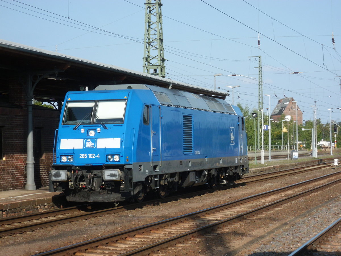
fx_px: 936
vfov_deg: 15.6
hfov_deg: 20.7
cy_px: 128
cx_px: 170
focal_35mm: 95
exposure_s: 1/378
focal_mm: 17
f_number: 5.7
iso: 100
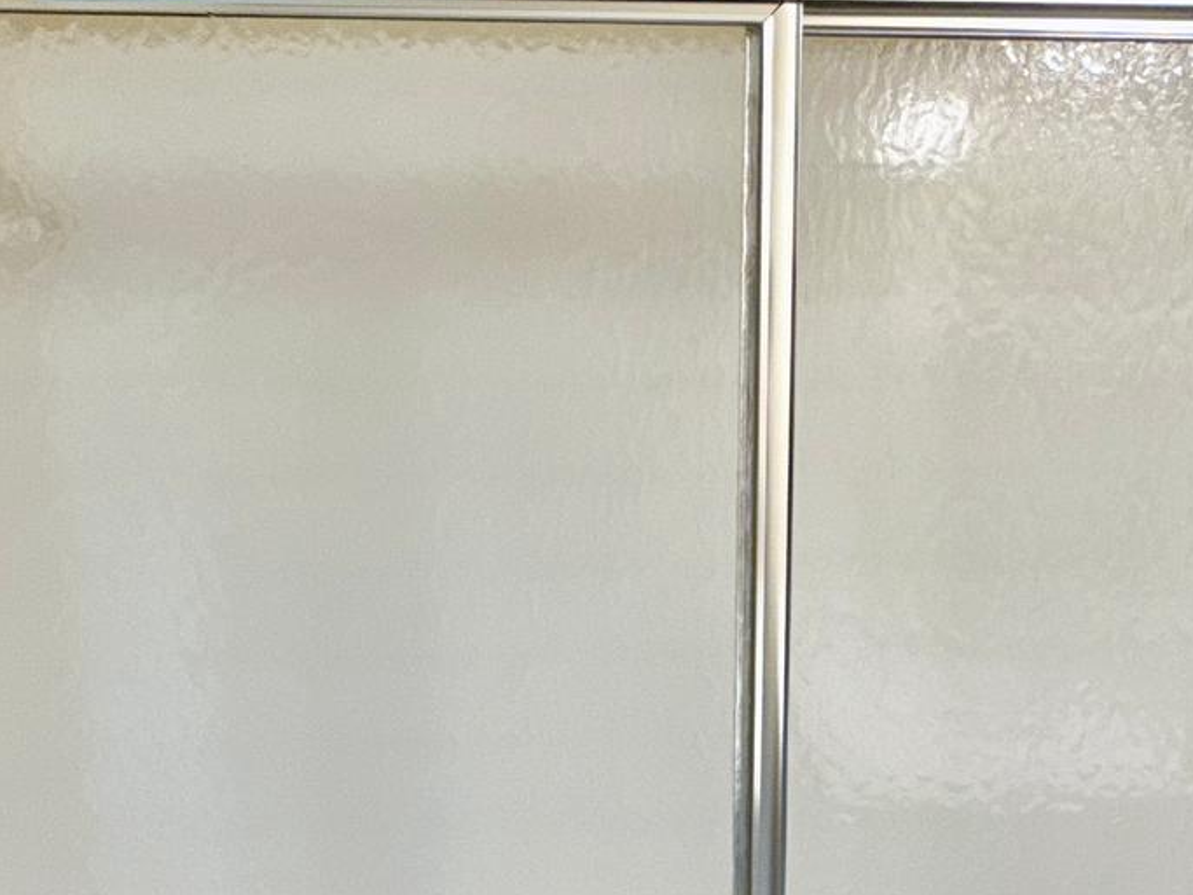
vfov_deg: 34.1
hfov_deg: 44.6
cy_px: 591
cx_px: 697
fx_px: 1447
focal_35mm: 42
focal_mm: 2.22
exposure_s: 1/120
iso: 160
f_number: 2.2
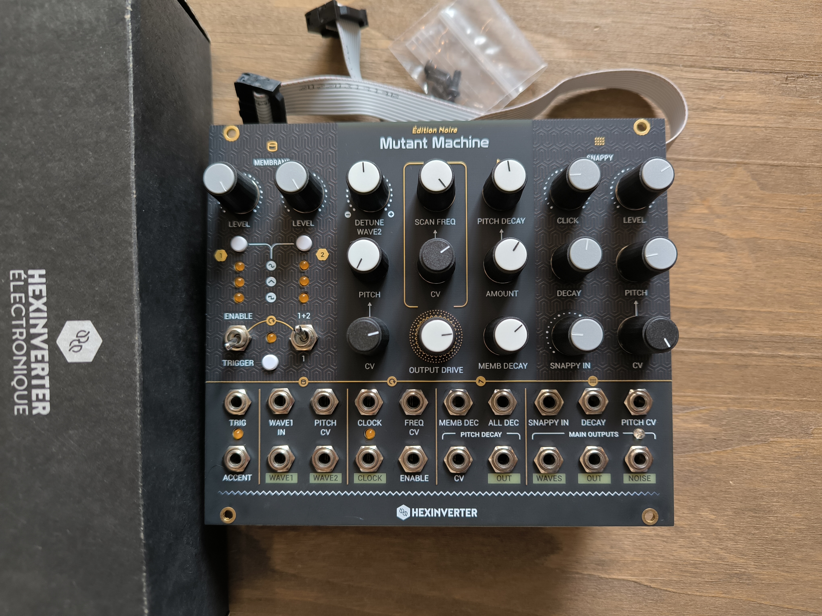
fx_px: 570
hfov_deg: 71.6
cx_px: 411
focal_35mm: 24
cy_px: 308
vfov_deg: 56.8
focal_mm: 6.92
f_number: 1.9
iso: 400
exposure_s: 1/50
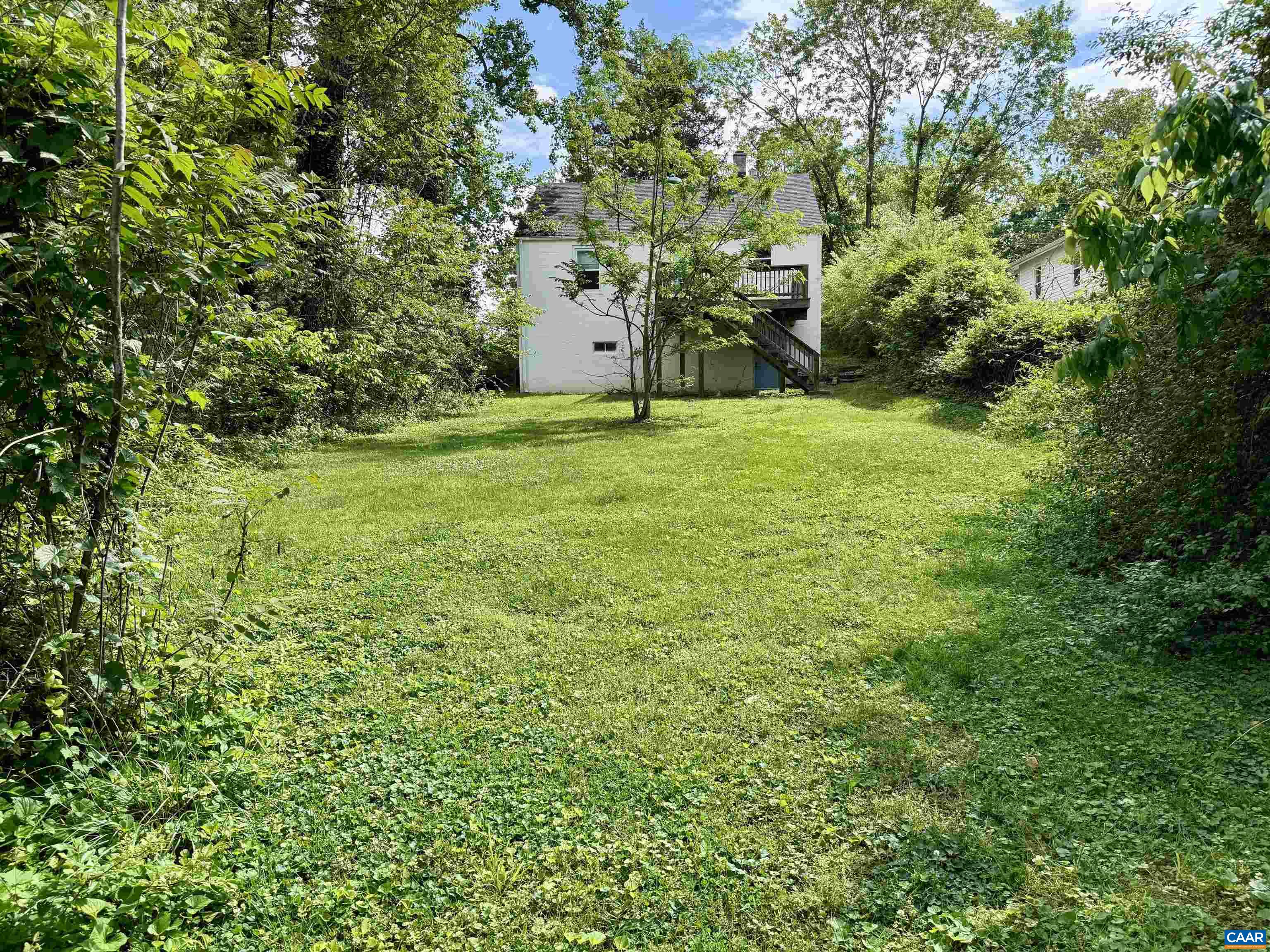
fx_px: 881
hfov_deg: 71.6
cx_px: 635
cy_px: 476
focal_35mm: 24
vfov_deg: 56.8
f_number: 1.78
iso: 80
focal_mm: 6.76
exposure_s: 1/1524
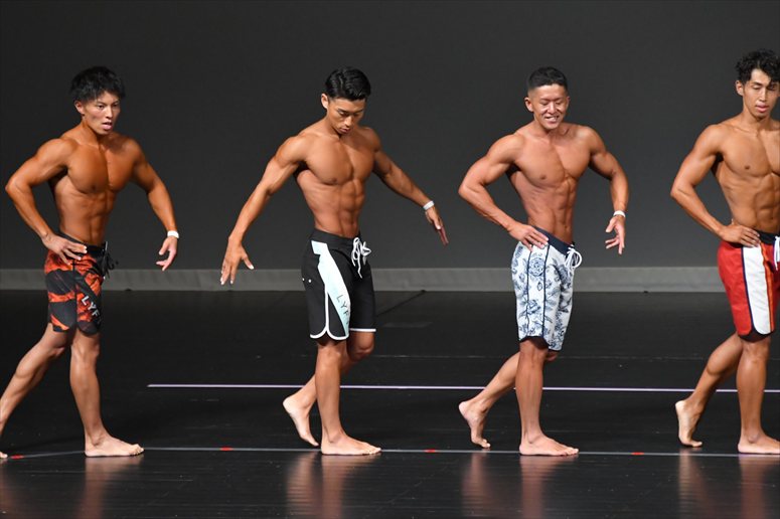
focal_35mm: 315
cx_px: 390
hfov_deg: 6.5
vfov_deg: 4.4
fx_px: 6822
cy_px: 260
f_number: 5.6
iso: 4000
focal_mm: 210
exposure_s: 1/400
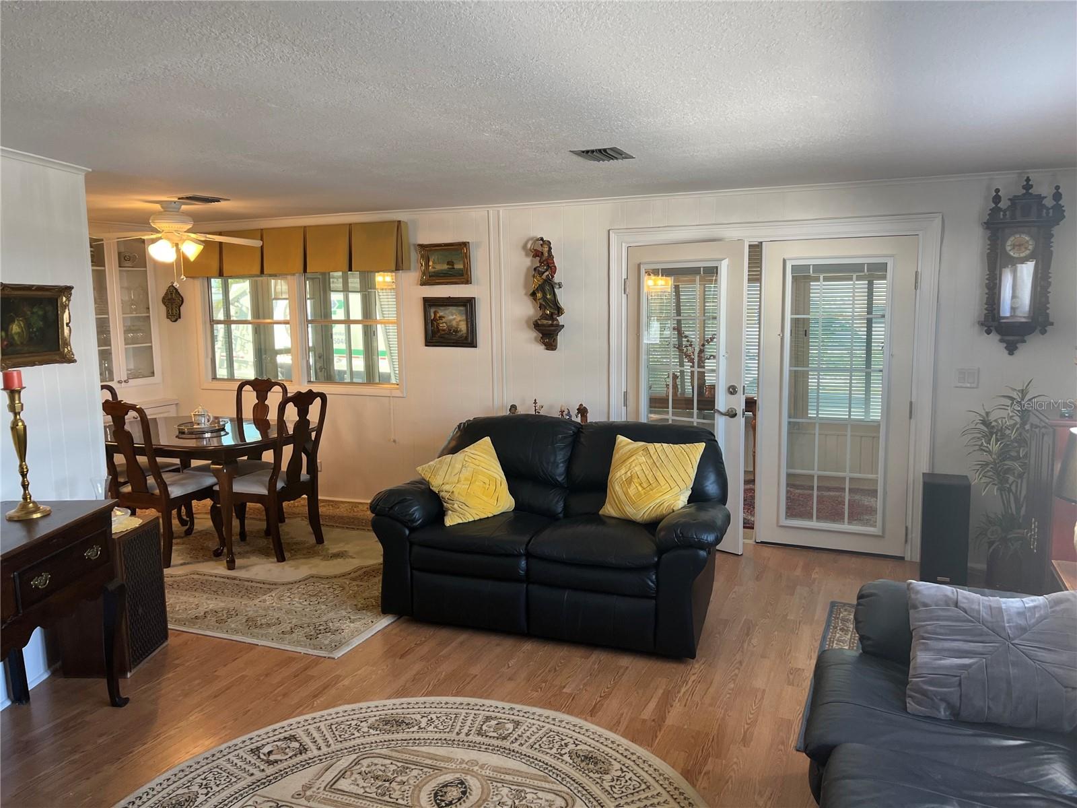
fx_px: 809
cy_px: 404
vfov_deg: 53.1
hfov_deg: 67.3
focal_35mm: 26
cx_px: 538
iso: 64
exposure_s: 1/60
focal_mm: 5.1
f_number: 1.6
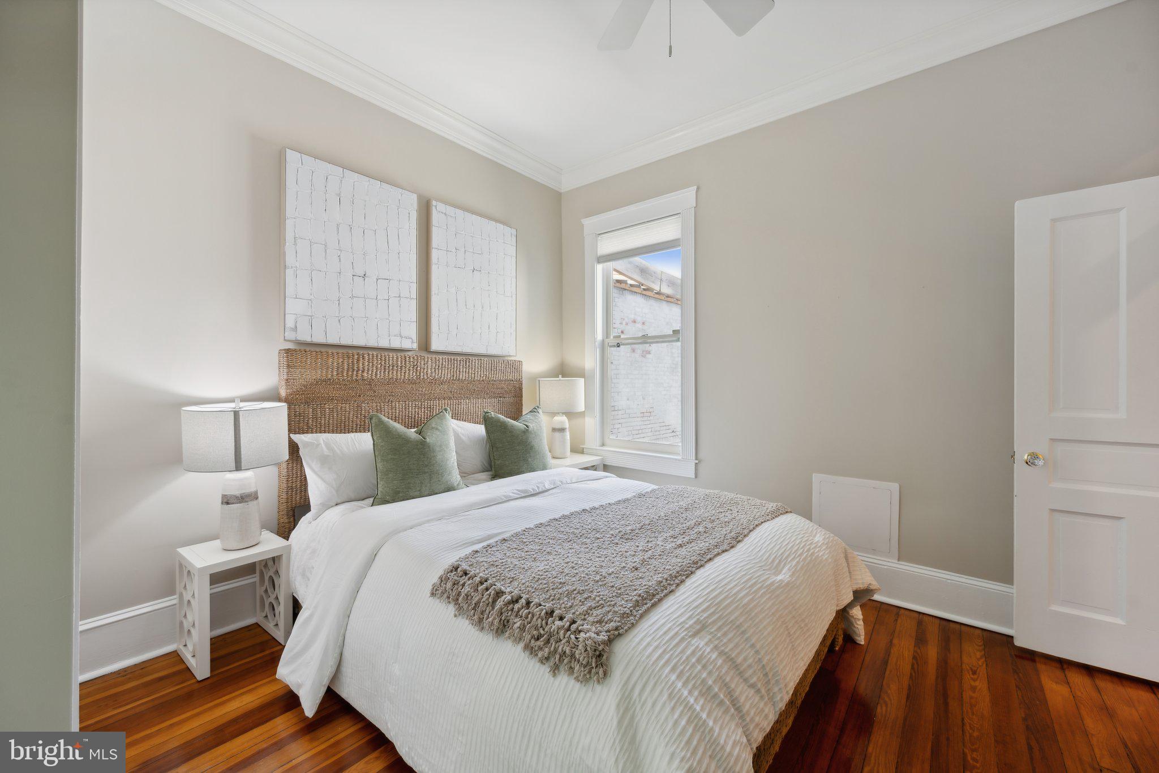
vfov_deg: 81.2
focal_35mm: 14
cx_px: 580
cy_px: 386
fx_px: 451
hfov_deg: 104.3
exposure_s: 1/5
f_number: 7.1
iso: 100
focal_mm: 14
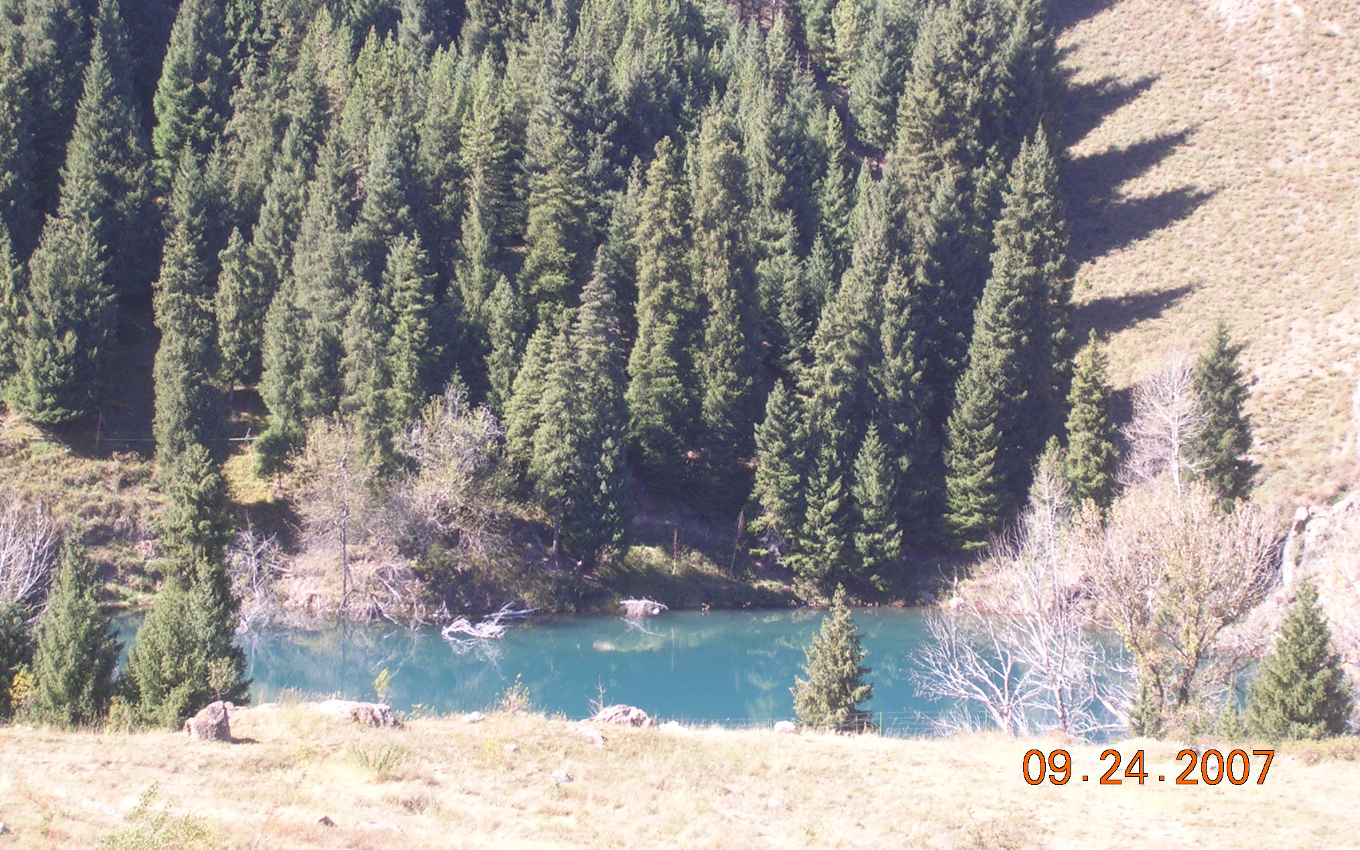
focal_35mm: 123
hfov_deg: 17.0
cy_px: 360
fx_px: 4559
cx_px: 684
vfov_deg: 10.7
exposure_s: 1/70.6
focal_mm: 17.4
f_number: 4.9
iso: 50
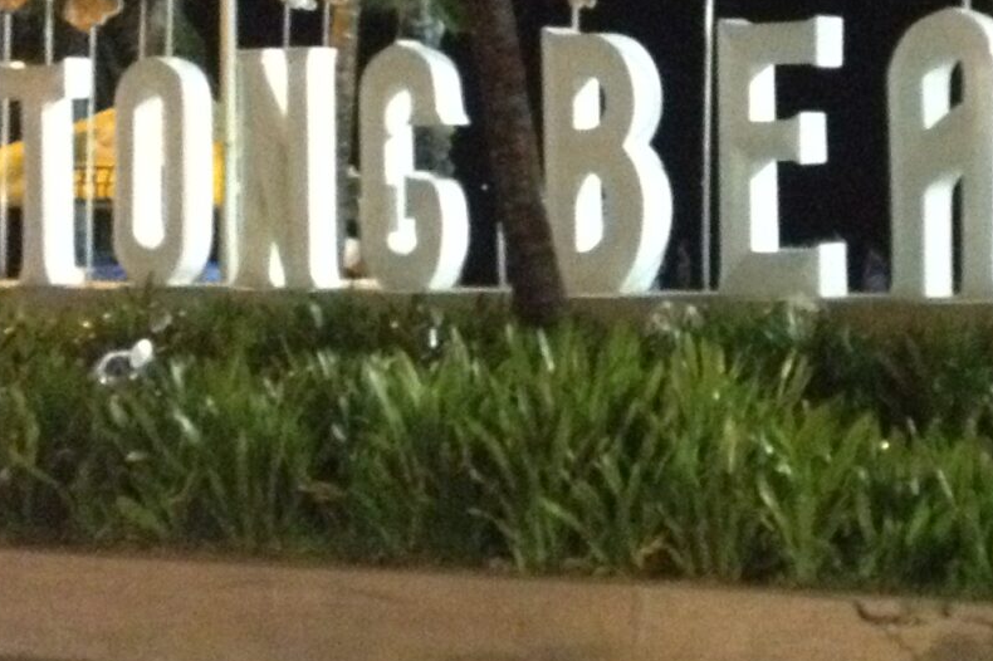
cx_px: 750
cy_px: 156
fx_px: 3253
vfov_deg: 11.6
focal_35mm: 118
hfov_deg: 17.3
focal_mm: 4.28
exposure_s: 1/15
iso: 800
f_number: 2.4
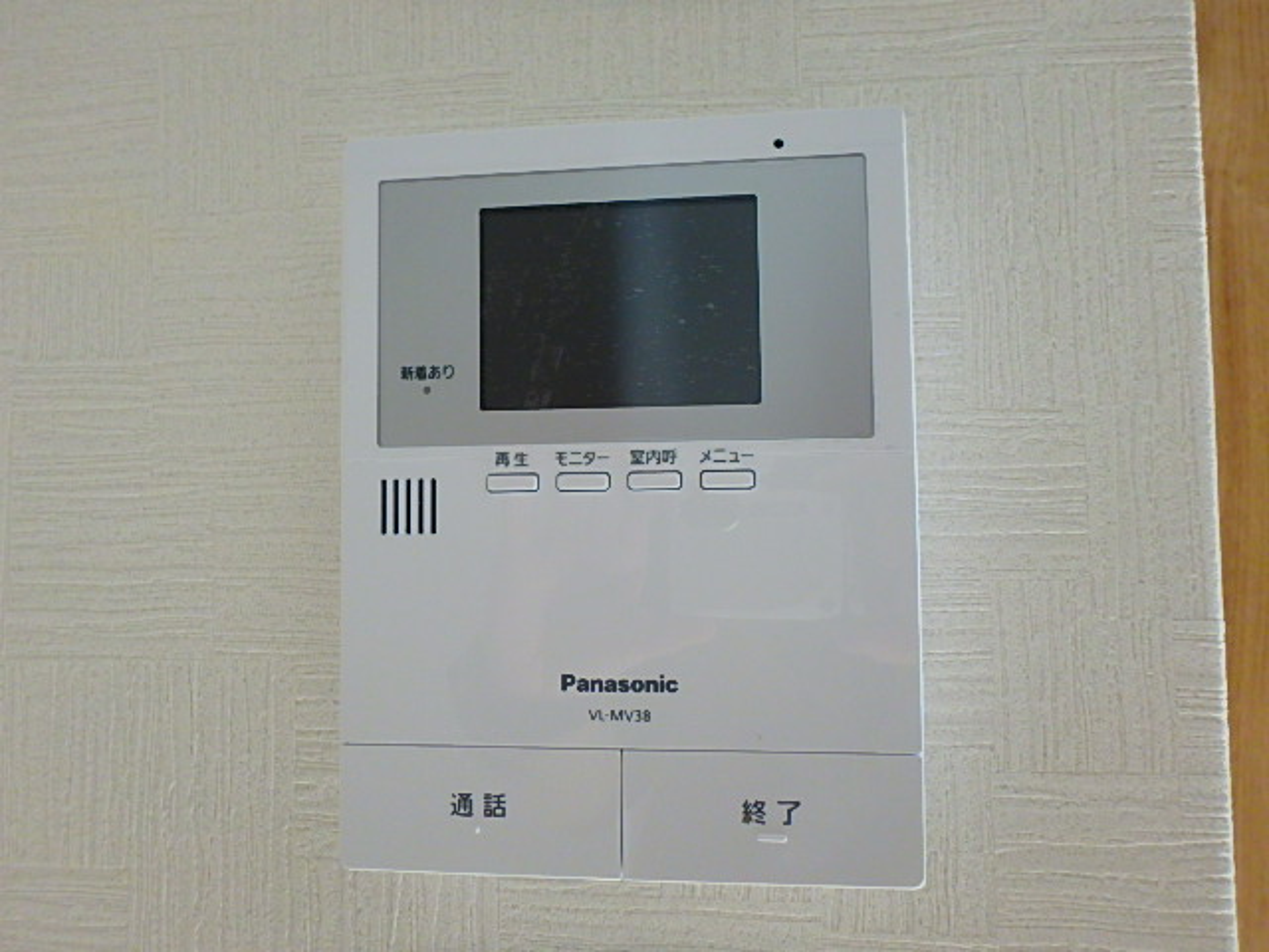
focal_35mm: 21
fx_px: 770
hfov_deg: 79.0
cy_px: 476
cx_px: 634
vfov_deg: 63.4
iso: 320
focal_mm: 3.7
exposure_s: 1/30
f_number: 3.5
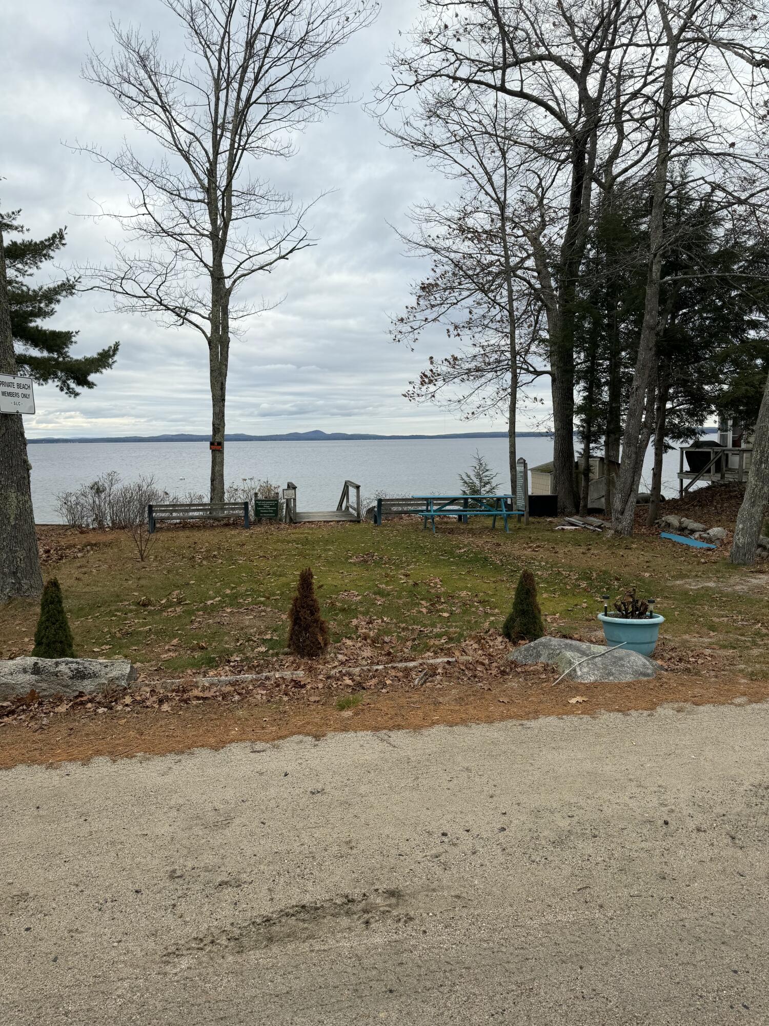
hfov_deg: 56.8
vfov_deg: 71.6
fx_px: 711
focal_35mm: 24
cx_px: 384
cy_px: 513
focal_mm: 6.76
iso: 80
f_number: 1.78
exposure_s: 1/1585
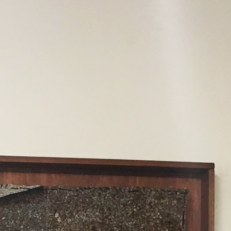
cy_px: 486
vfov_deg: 9.9
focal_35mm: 162
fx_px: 1223
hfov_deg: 10.6
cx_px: -57
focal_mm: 4.15
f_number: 2.2
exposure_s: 1/30
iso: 100
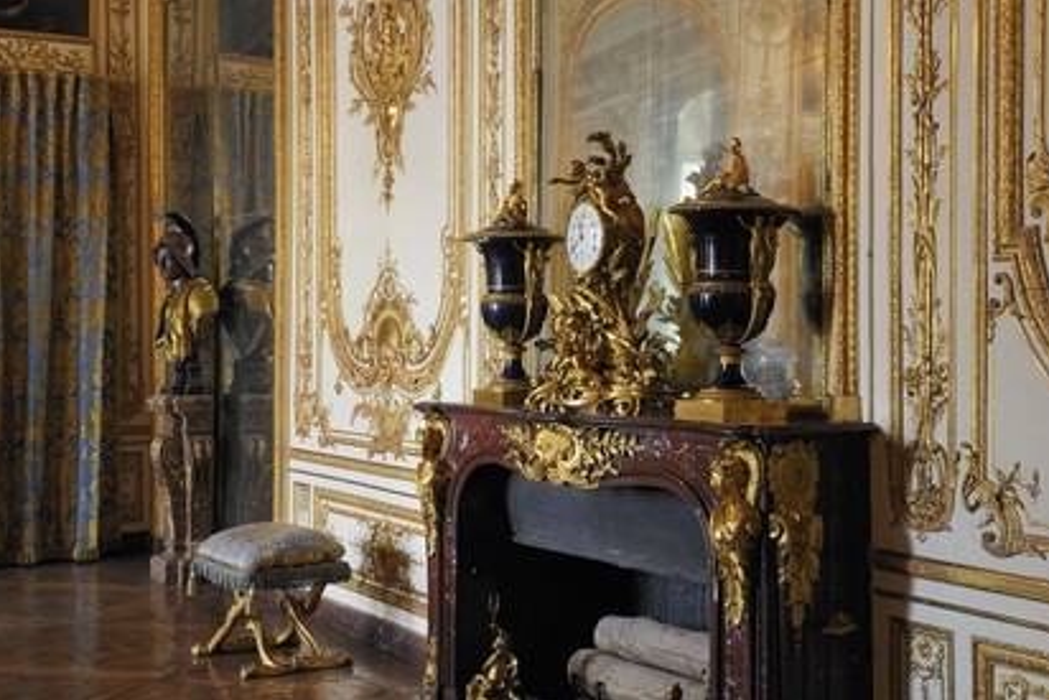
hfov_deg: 37.5
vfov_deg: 25.5
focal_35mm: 53
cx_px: 522
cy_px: 349
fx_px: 1545
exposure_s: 2
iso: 200
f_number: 10
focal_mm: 52
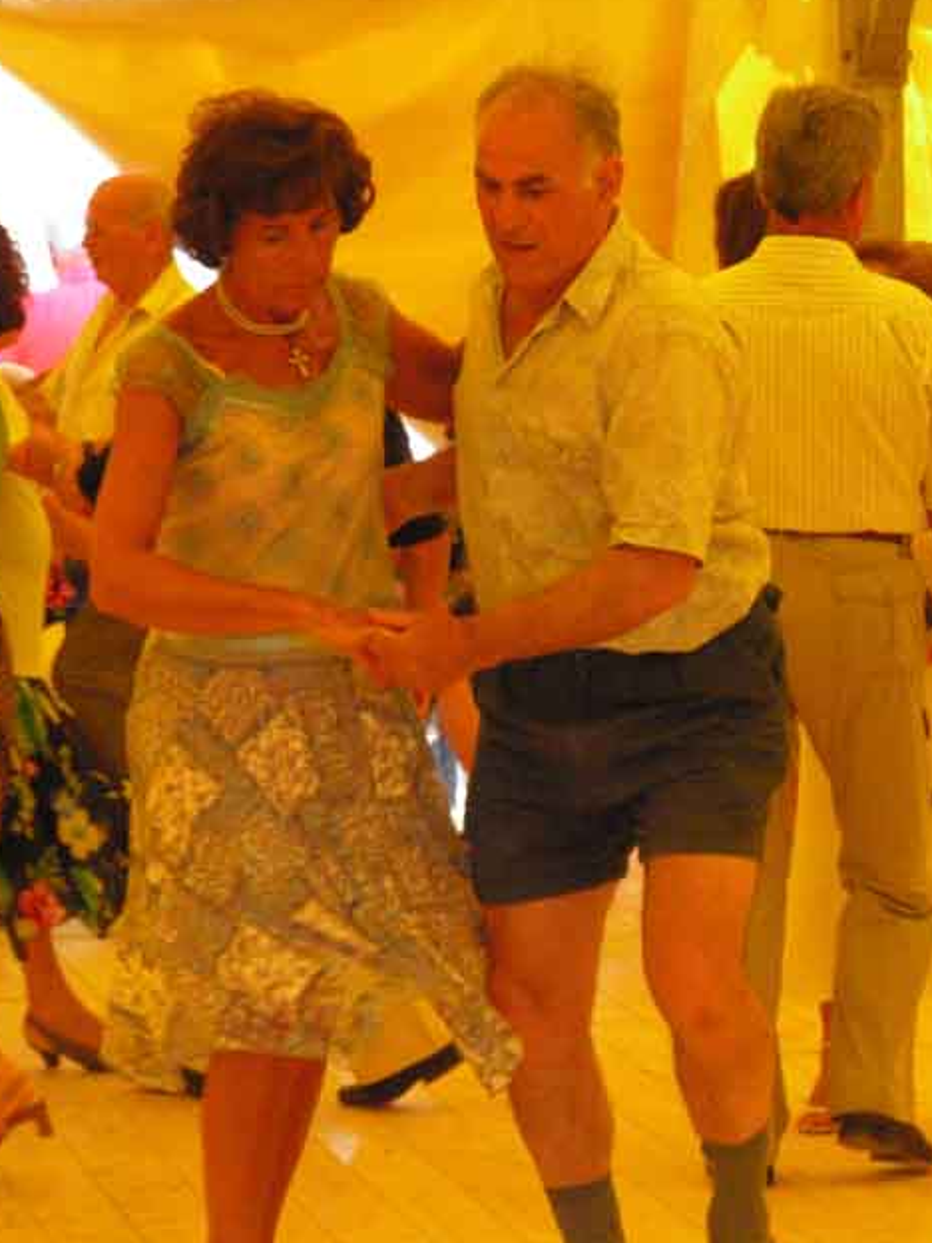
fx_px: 7323
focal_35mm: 204
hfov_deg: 7.3
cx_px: 504
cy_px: 719
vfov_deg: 9.7
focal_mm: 26.4
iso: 400
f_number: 3.5
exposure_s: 1/200
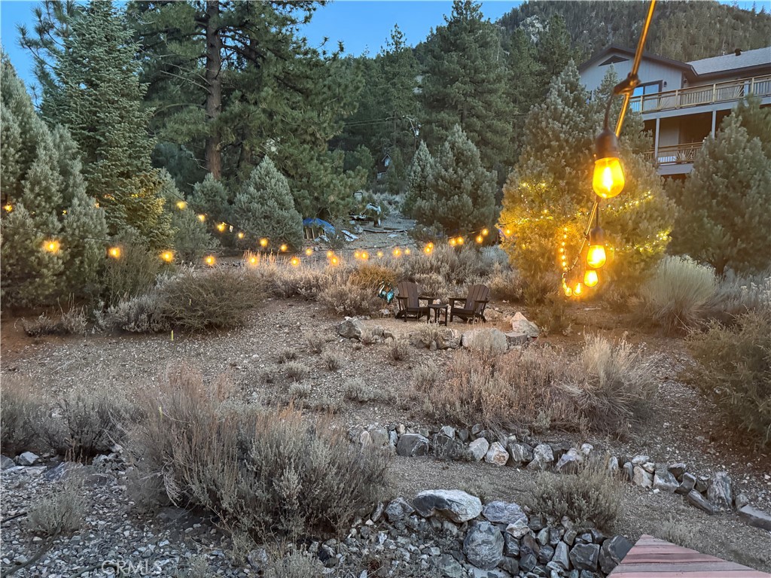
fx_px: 535
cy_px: 289
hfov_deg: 71.6
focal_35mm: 24
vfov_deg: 56.8
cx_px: 386
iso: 800
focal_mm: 6.76
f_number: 1.78
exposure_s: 1/30
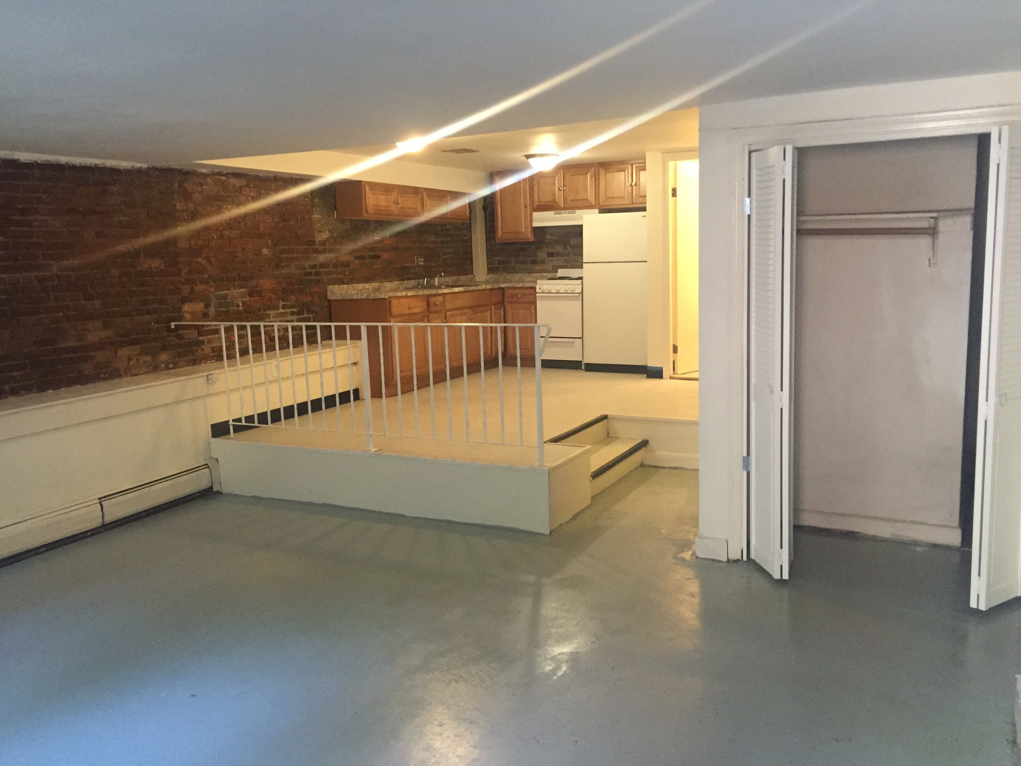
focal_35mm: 29
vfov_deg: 48.2
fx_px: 855
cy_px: 383
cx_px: 510
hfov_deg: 61.7
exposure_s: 1/30
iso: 250
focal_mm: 4.15
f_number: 2.2
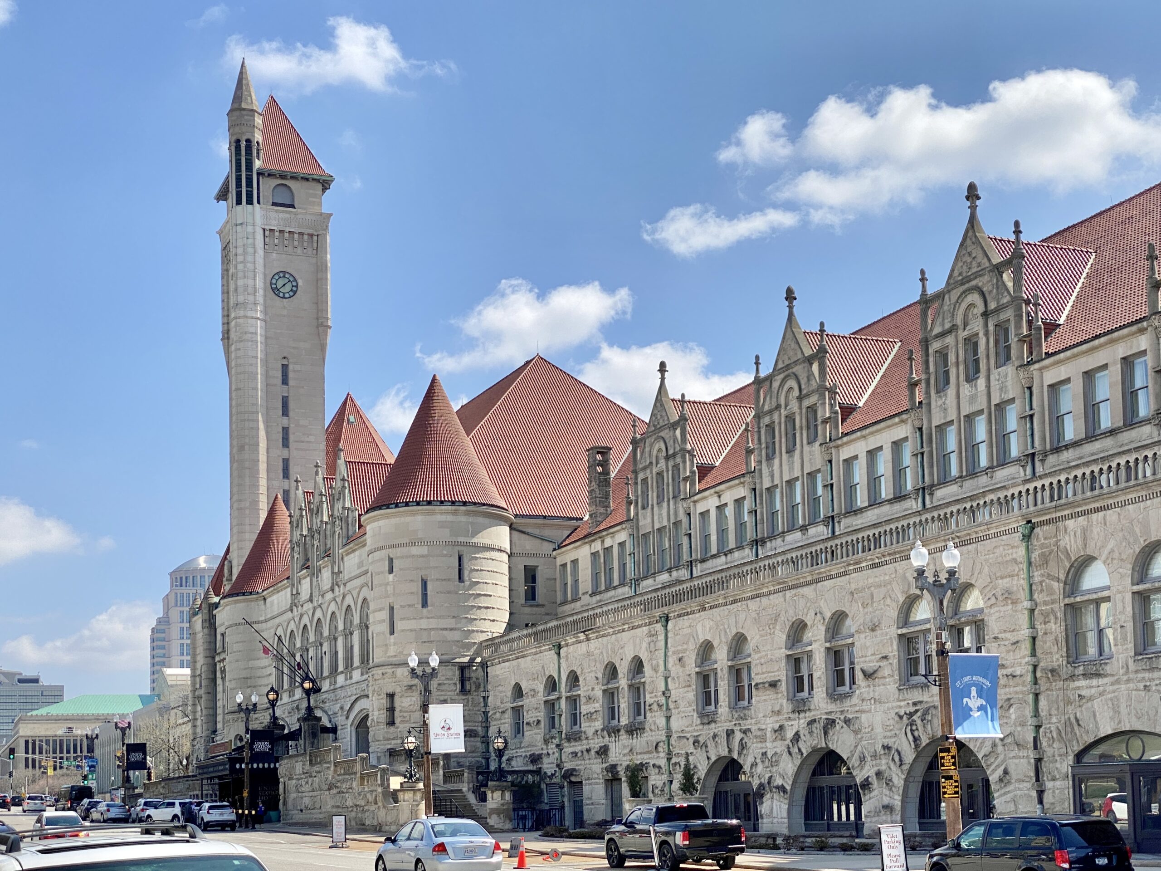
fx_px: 1744
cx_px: 580
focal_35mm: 52
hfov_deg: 36.8
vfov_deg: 28.0
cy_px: 436
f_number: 2
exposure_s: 1/1996
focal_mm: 6
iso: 20
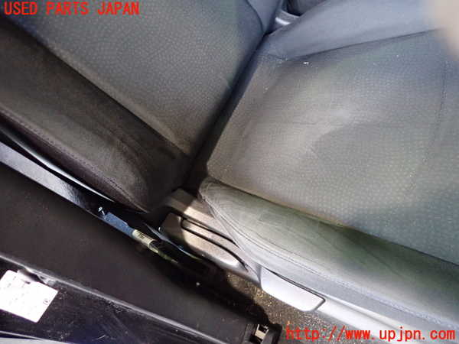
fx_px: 331
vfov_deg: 54.9
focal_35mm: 25
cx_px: 230
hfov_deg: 69.4
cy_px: 172
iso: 800
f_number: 2
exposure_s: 1/30
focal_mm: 4.5
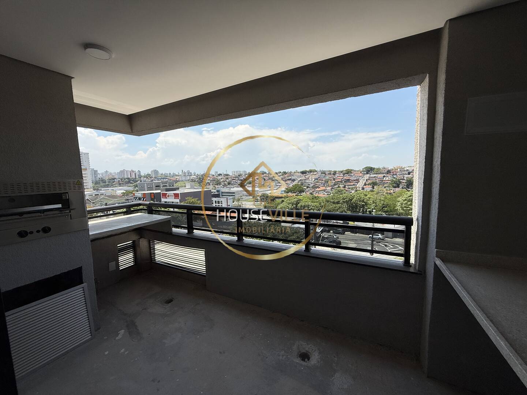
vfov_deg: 85.7
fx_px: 213
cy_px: 198
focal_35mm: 14
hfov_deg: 102.1
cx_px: 264
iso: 50
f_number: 2.2
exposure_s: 1/2506
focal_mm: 2.22
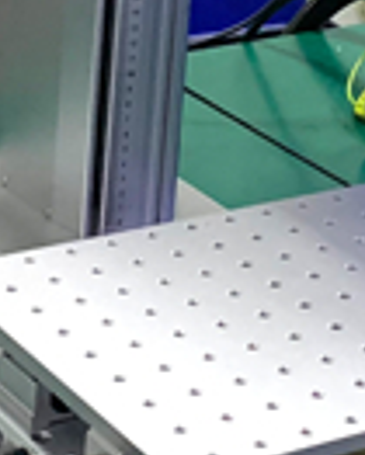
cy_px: 66
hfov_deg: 9.9
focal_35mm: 155
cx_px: 63
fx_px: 2091
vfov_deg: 12.4
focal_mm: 4.25
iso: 400
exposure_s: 1/47
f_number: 1.8
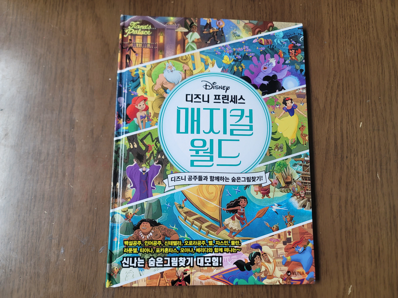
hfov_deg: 69.4
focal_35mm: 25
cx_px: 199
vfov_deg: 54.9
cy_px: 149
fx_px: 287
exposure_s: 1/120
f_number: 1.8
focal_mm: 7
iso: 200
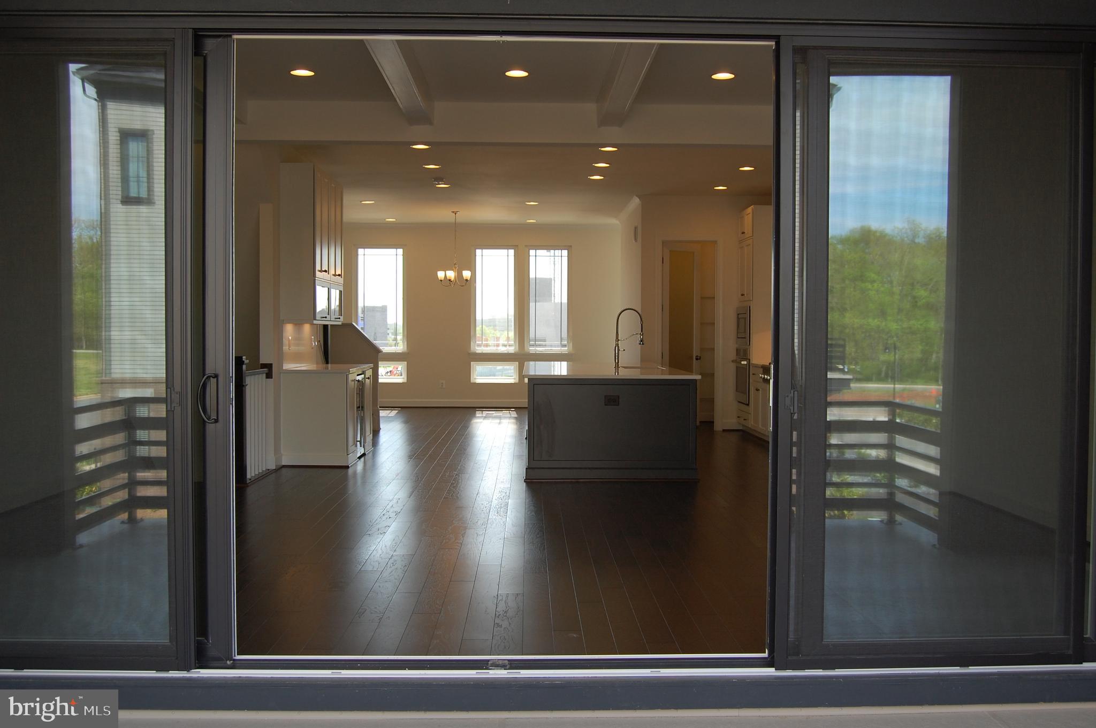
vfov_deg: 36.8
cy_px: 364
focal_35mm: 36
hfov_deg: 53.2
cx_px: 548
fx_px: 1095
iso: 280
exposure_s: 1/125
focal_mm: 24
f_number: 5.6
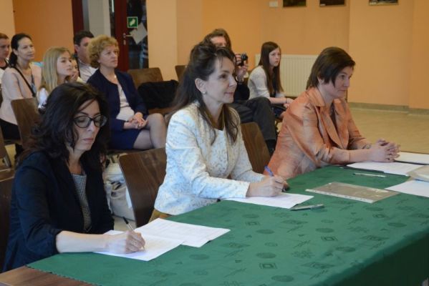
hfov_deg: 33.4
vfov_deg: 22.6
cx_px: 214
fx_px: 715
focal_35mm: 60
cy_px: 143
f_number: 6.3
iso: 1600
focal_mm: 40
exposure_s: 1/125
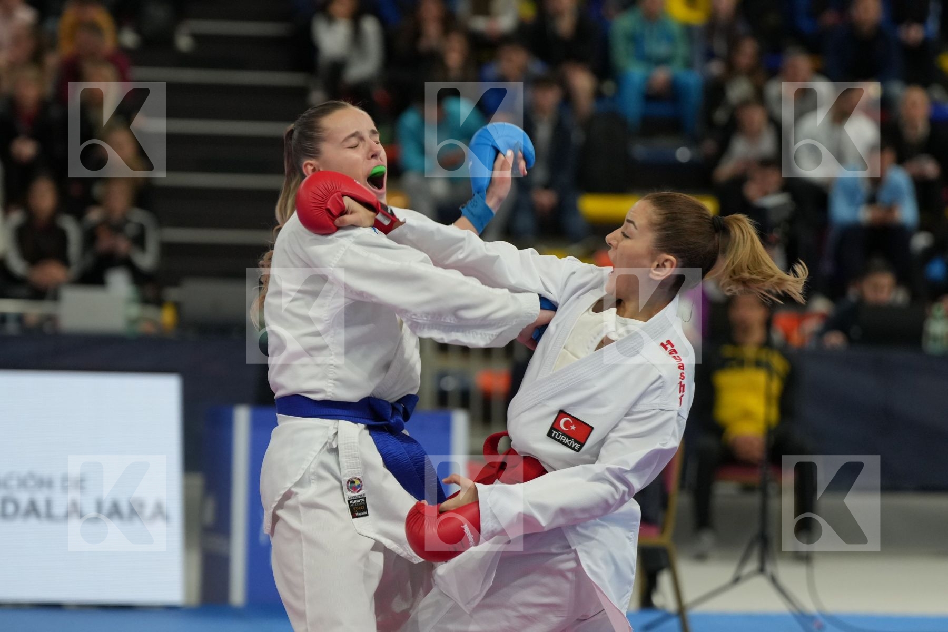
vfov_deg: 7.0
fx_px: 5135
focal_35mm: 195
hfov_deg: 10.5
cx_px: 474
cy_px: 316
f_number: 2.8
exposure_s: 1/1000
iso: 1600
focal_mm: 130
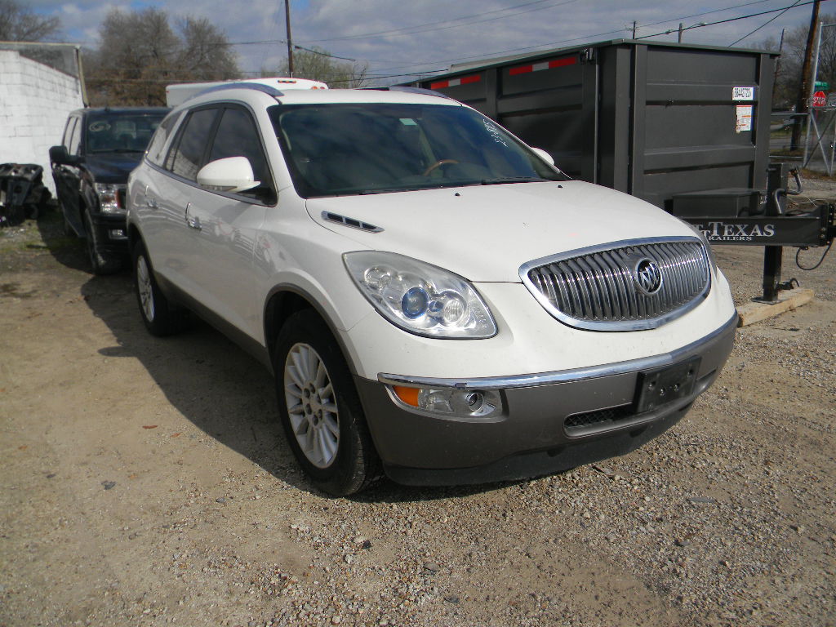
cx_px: 418
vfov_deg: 49.7
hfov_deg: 63.4
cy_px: 314
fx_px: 676
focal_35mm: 28
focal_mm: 5
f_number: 7
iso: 80
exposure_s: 1/600
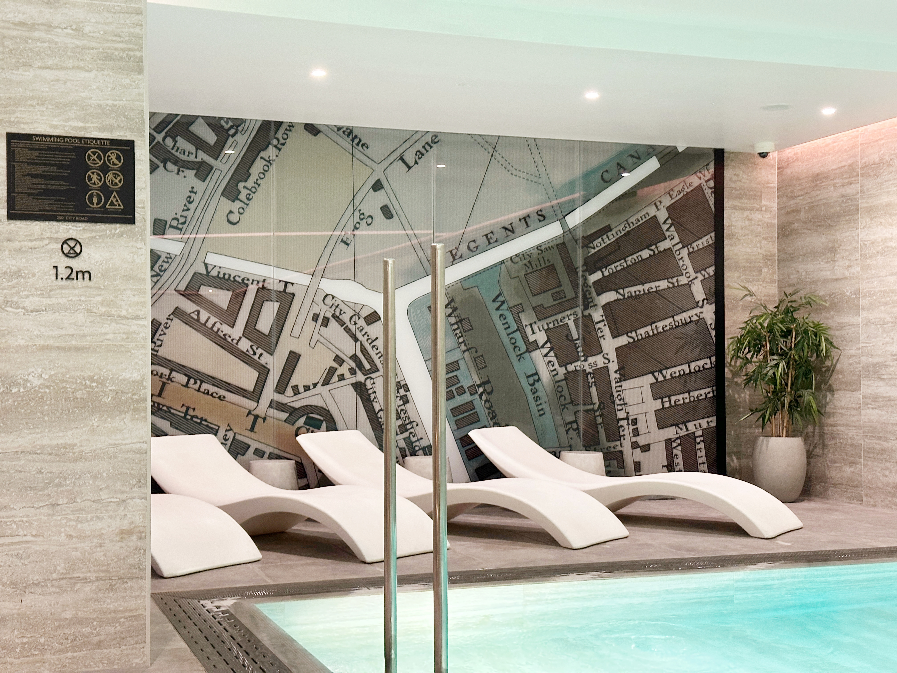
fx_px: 1244
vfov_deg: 30.3
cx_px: 448
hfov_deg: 39.7
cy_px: 336
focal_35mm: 48
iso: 320
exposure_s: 1/33
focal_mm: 6.86
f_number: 1.78
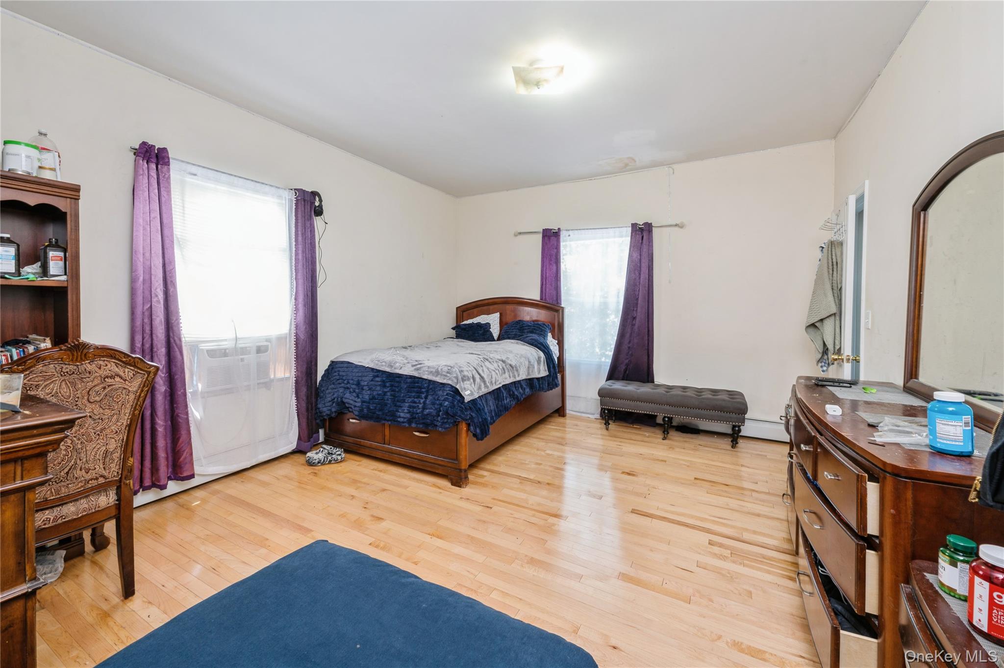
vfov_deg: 81.1
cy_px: 334
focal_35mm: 14
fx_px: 390
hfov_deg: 104.3
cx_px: 502
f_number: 10
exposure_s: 1/2.5
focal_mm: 14
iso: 200
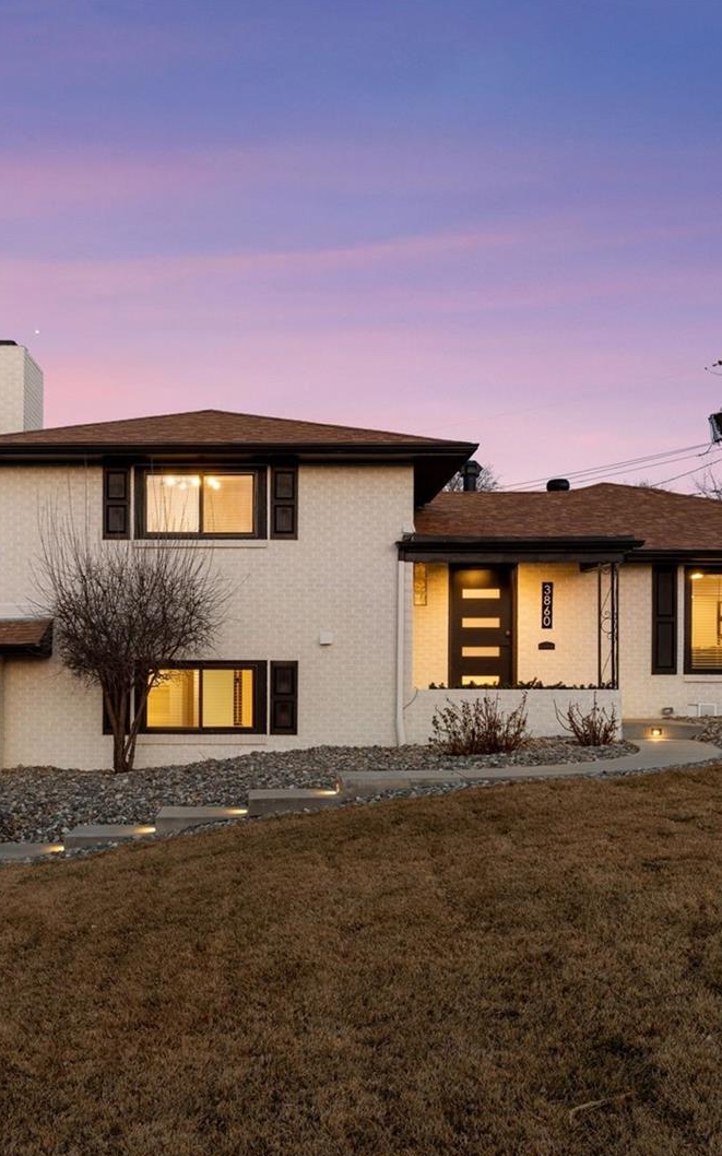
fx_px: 1165
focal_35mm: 37
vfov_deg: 52.8
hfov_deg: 34.2
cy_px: 580
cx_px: 268
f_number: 9
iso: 400
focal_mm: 24
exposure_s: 1/3.33
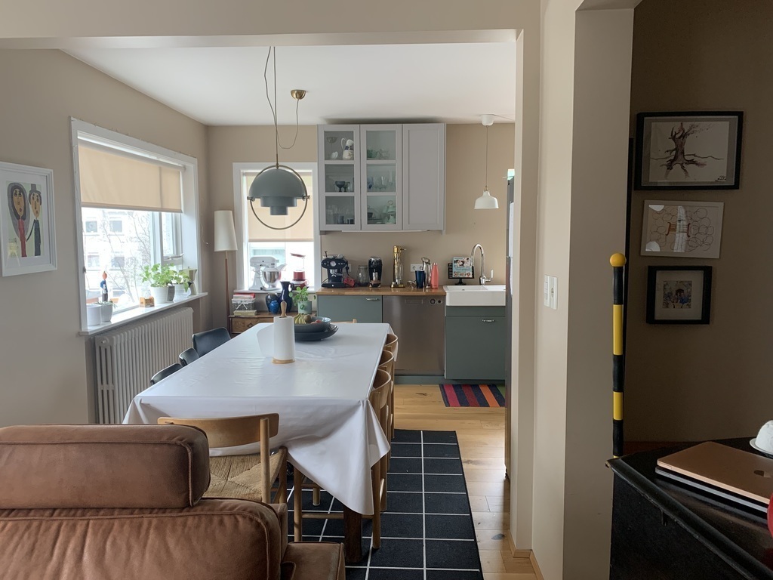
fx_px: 581
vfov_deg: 53.1
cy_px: 290
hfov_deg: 67.3
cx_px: 386
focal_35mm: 26
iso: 100
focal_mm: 4.25
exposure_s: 1/81
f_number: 1.8
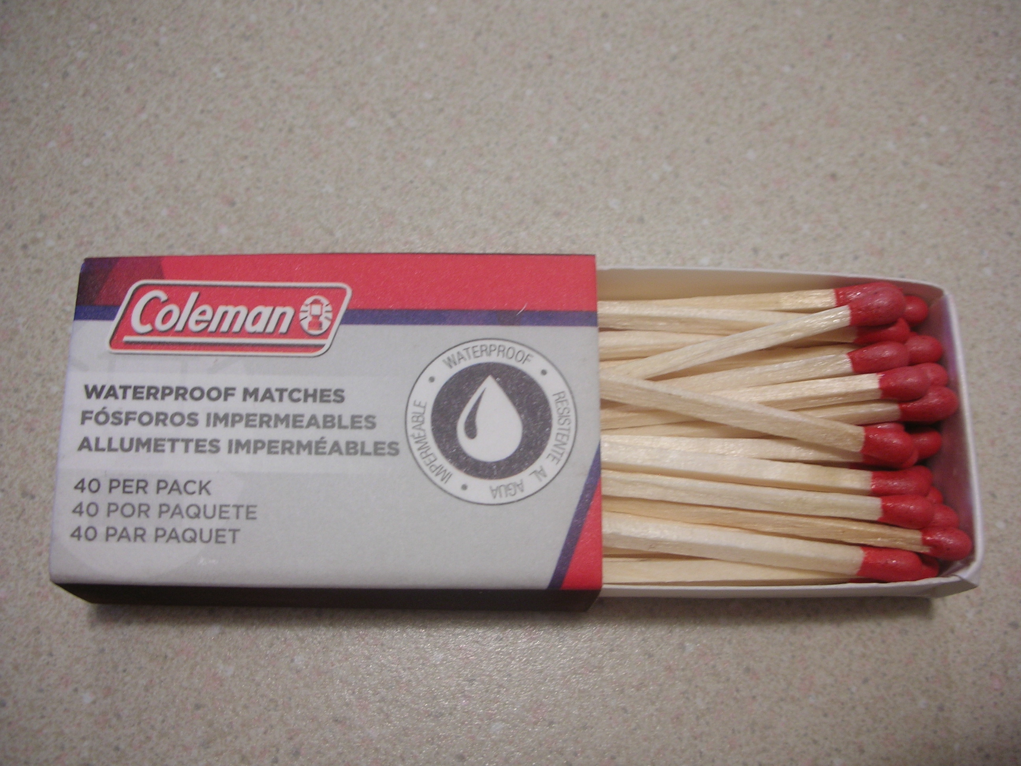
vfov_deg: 40.7
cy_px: 383
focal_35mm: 35
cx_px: 510
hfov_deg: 52.6
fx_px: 1032
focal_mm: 5.8
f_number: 3
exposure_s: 1/6.4
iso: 50
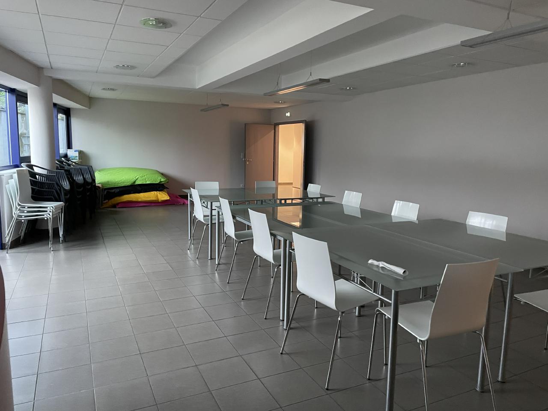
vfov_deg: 53.1
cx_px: 274
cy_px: 206
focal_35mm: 26
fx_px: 412
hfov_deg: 67.3
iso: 500
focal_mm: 4.2
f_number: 1.6
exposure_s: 1/50
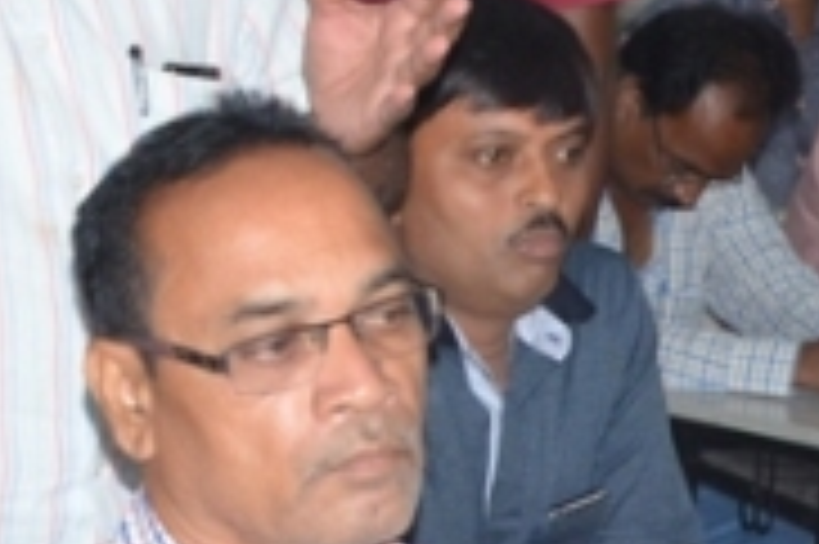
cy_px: 252
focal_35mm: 158
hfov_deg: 12.9
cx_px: 22
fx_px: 3591
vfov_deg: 8.7
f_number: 4.5
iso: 640
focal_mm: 24
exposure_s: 1/125
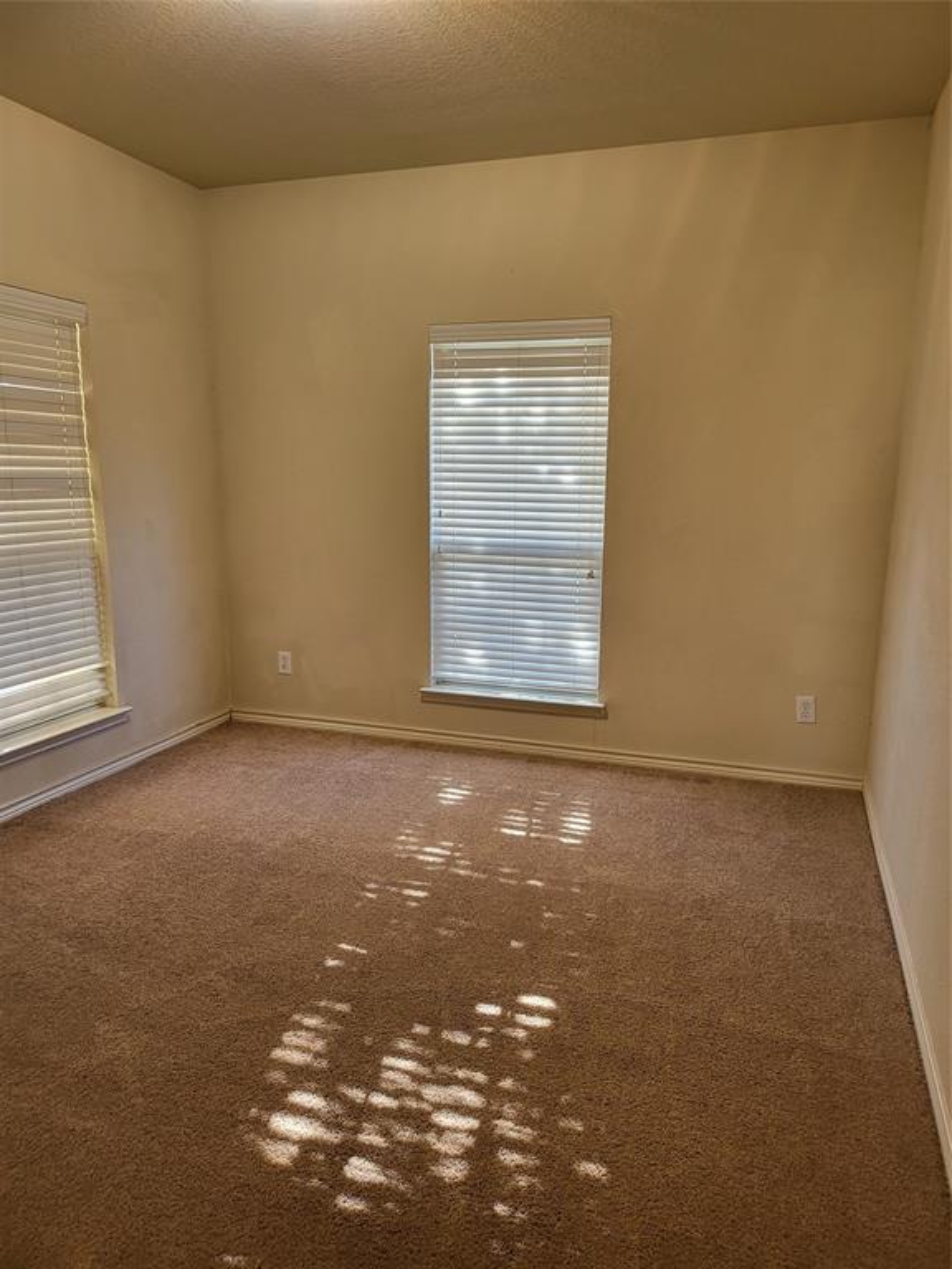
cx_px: 476
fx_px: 880
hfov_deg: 56.8
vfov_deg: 71.6
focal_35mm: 24
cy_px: 634
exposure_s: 1/40
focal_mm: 5
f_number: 1.8
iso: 200
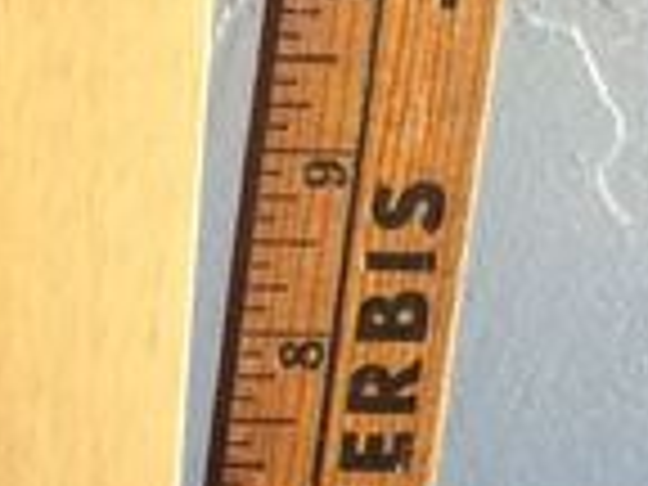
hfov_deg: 9.0
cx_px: -1143
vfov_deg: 7.9
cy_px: 416
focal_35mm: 188
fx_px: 3519
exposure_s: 1/30
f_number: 2.2
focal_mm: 4.12
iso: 80
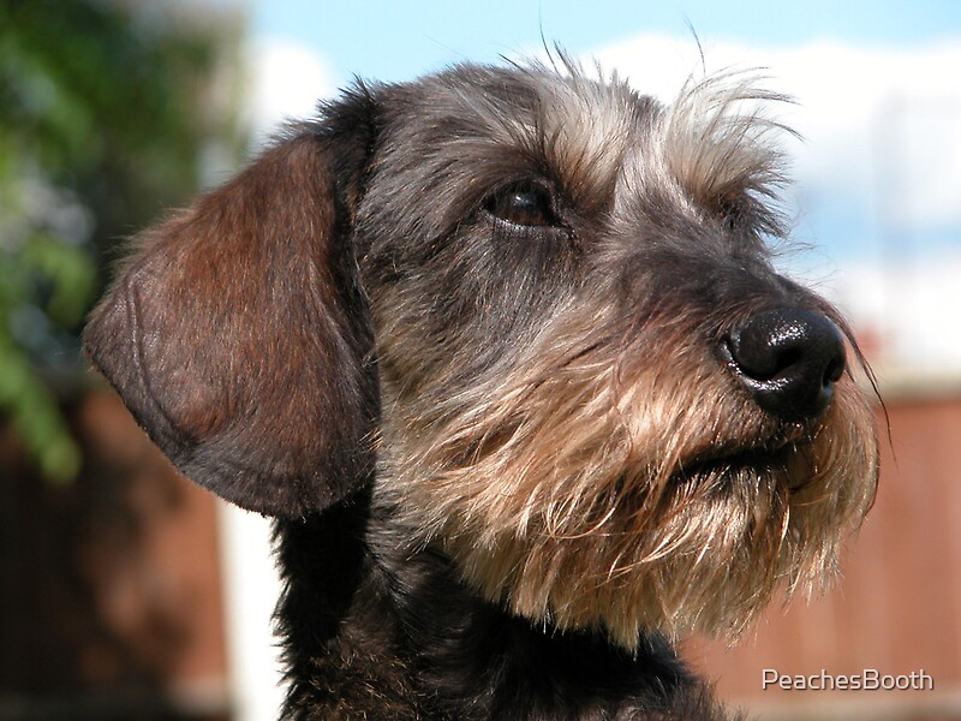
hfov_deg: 8.9
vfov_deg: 6.7
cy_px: 360
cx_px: 480
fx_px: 6191
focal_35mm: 223
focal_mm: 56.7
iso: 100
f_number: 5.2
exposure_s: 1/312
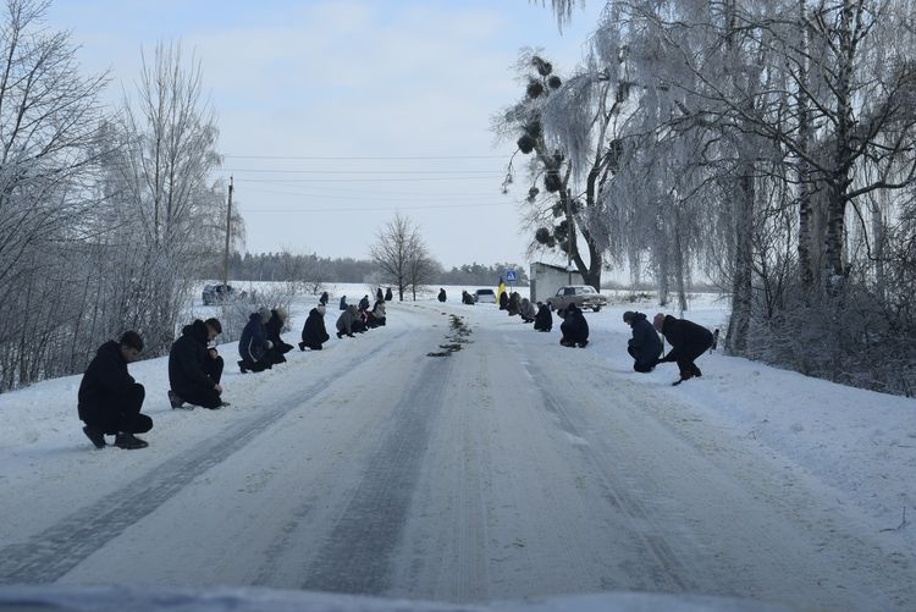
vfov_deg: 23.8
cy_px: 306
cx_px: 458
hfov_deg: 35.0
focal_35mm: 57
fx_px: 1451
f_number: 8
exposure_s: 1/250
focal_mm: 38
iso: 200
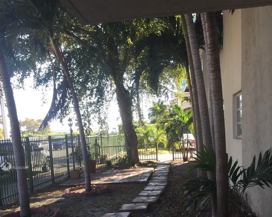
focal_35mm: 38
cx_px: 136
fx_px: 306
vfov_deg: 38.0
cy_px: 168
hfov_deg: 47.9
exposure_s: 1/257
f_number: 2.2
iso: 32
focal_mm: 4.15
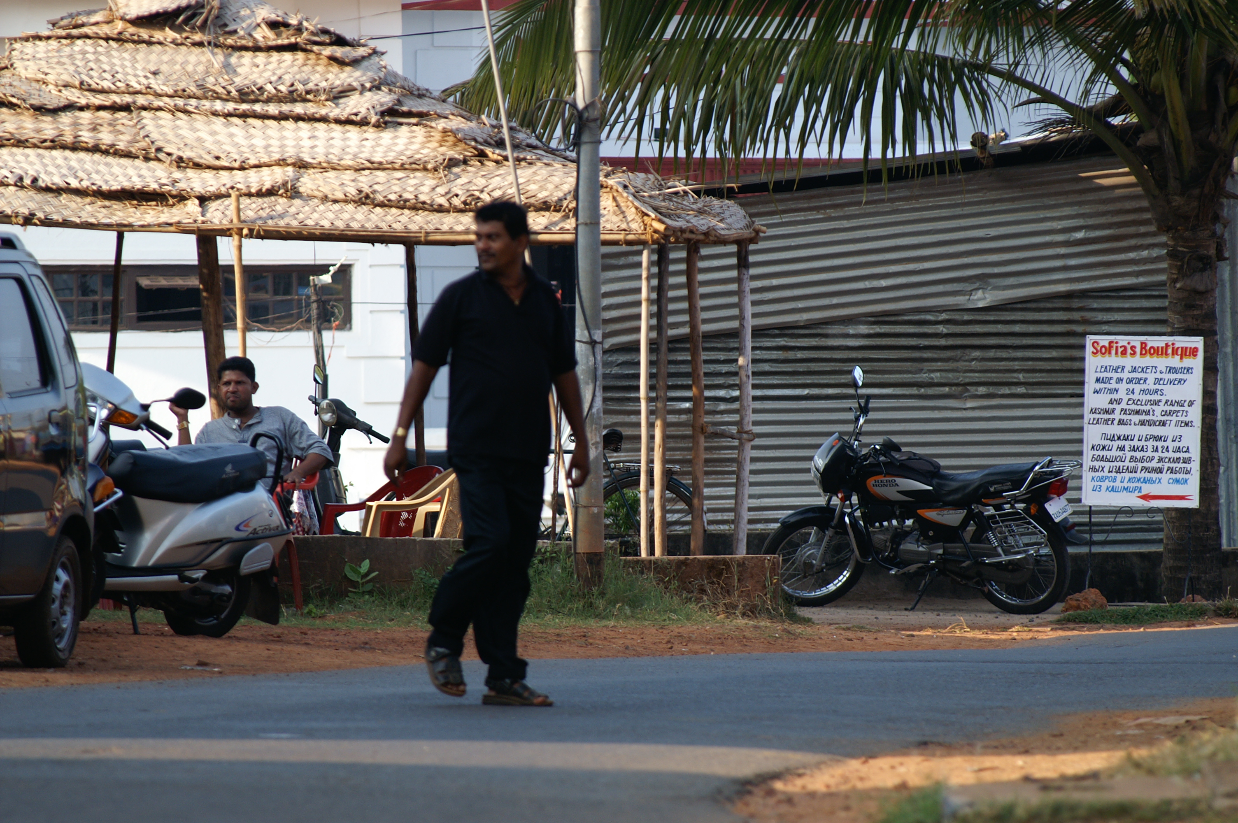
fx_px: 15461
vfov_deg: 3.0
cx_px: 619
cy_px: 412
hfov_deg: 4.6
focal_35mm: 450
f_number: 7.1
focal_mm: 300
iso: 200
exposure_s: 1/250
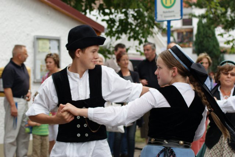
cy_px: 78
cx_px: 118
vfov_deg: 13.1
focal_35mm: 105
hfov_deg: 19.4
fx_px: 686
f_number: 5.6
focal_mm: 70
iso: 100
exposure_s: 1/250
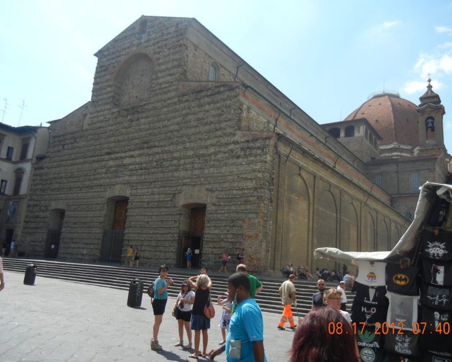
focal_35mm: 32
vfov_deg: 45.8
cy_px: 181
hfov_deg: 55.6
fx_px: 428
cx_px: 233
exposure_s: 1/304
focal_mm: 5.4
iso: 160
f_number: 7
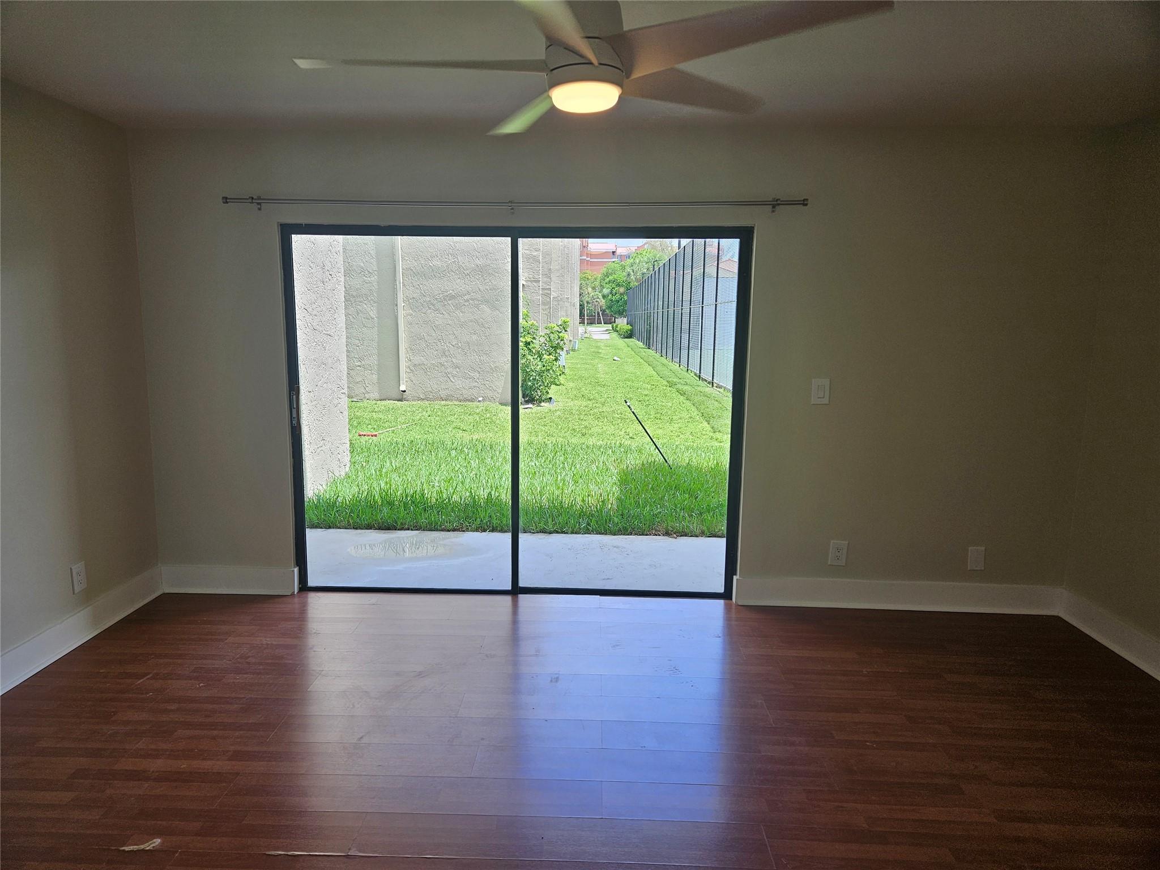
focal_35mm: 23
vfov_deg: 58.9
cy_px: 435
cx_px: 580
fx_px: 771
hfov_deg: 73.9
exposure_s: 1/157
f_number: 1.8
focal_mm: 5.4
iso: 25
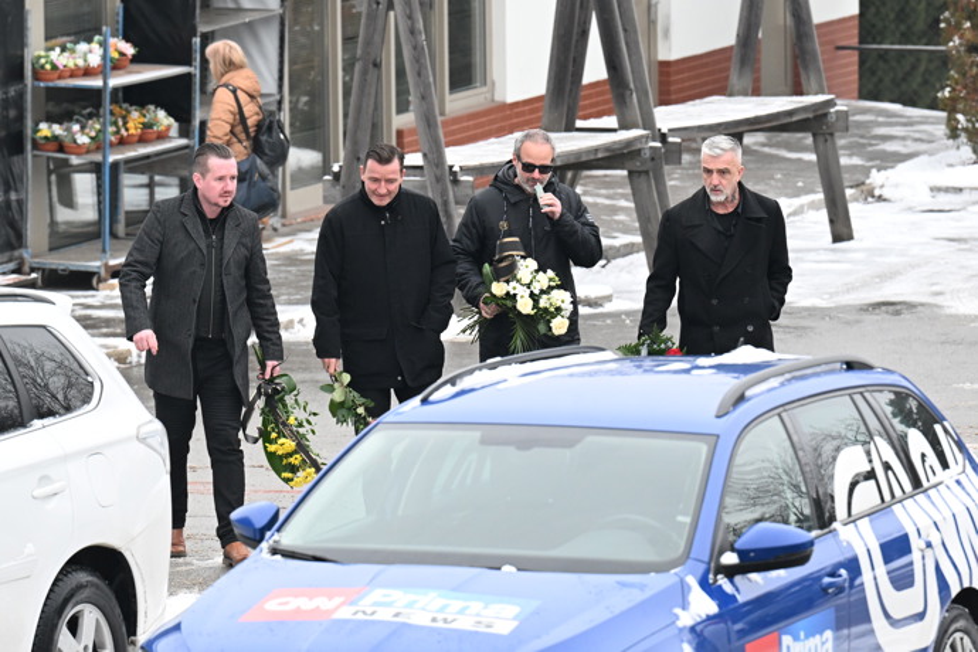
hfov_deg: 6.9
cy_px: 326
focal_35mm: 300
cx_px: 489
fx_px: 8149
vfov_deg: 4.6
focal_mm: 200
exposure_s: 1/320
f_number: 5
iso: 2000
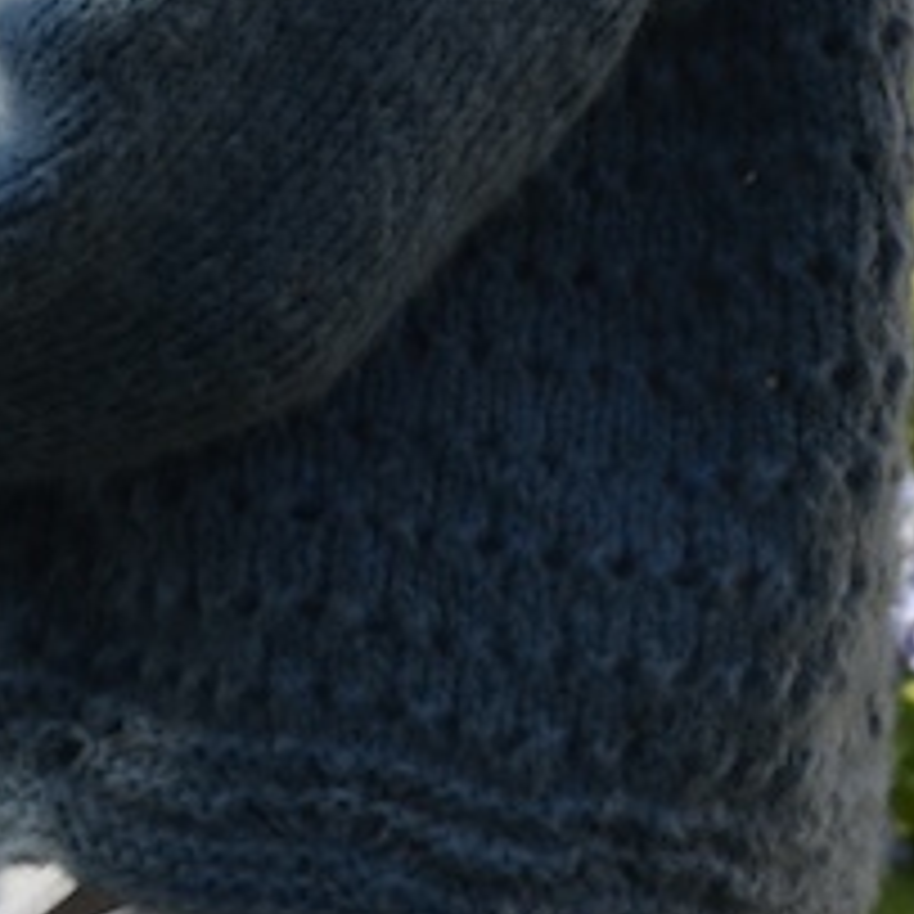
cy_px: 225
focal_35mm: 321
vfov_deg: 5.5
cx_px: 182
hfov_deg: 5.5
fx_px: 9589
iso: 100
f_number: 2.8
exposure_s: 1/1600
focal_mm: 50
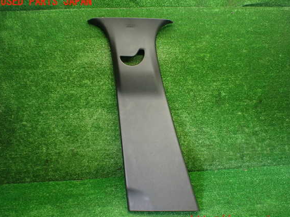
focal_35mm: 32
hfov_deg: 56.8
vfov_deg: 44.1
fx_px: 268
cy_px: 111
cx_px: 152
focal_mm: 5.4
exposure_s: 1/125
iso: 640
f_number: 2.3
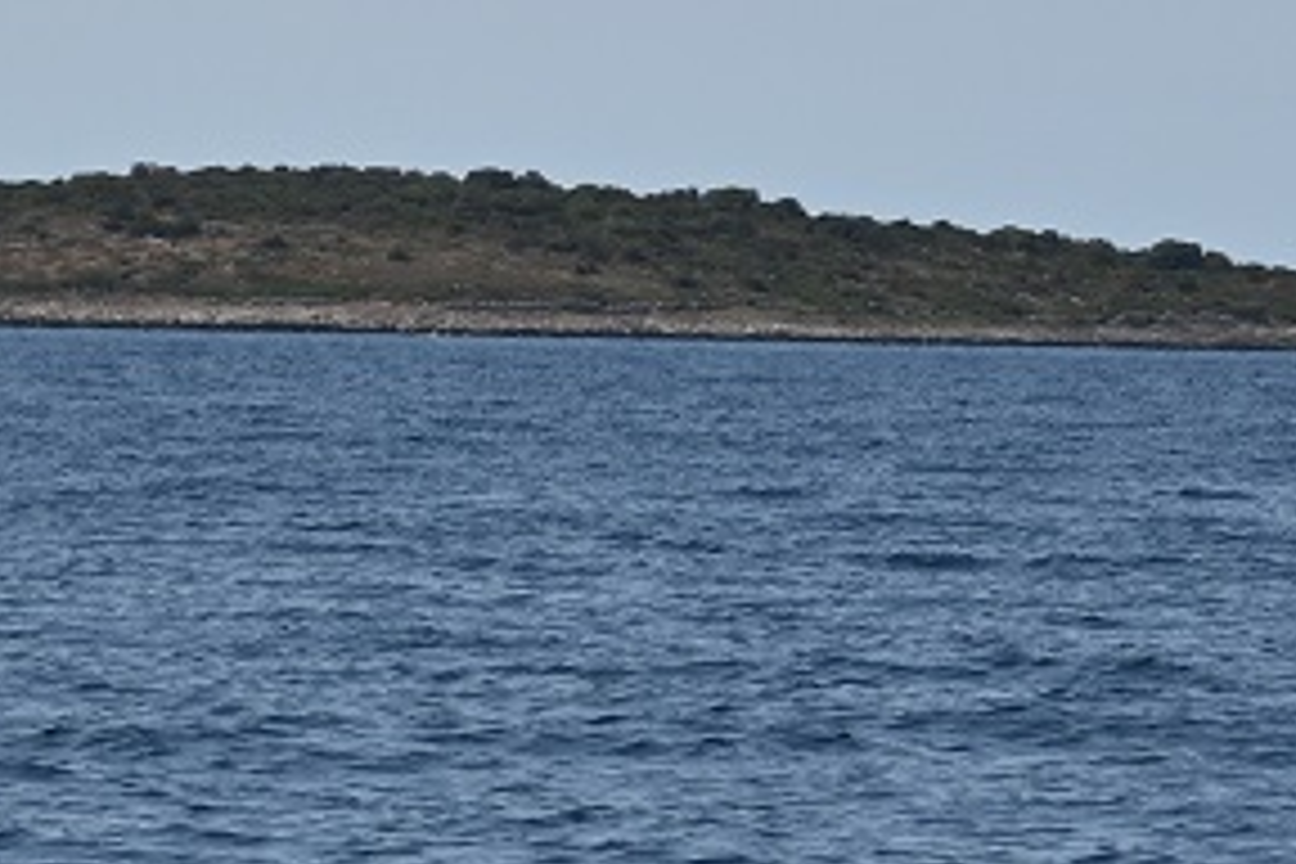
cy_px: 187
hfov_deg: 5.1
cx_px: 1336
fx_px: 14615
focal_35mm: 406
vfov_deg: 3.4
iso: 250
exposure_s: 1/6400
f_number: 4.5
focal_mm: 78
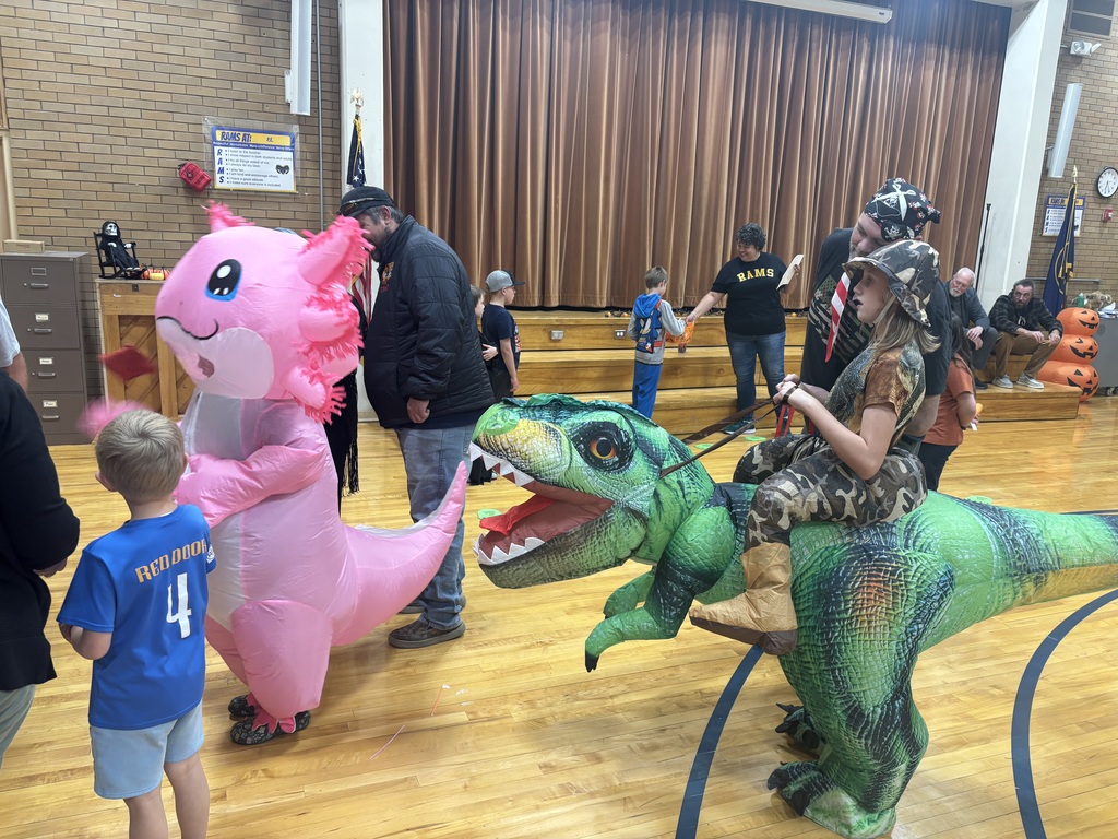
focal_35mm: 26
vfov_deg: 53.1
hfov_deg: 67.3
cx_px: 559
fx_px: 840
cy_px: 420
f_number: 1.6
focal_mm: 5.96
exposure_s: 1/60
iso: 80
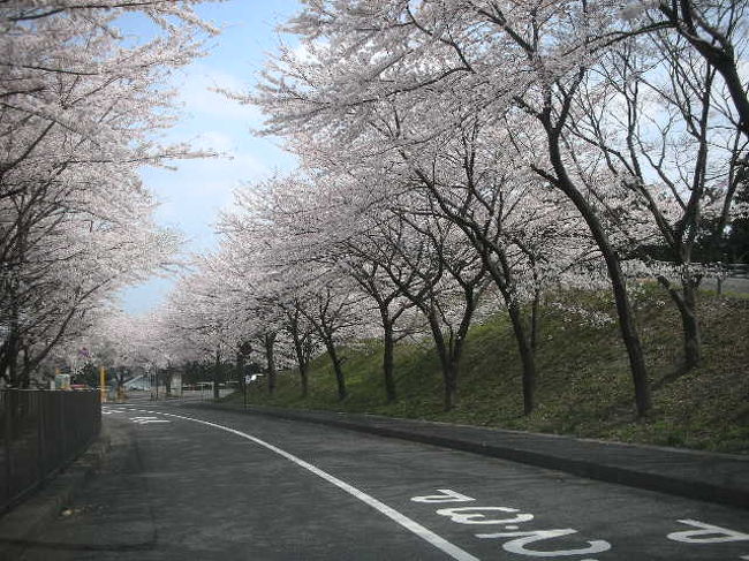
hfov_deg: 52.6
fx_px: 757
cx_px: 374
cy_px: 280
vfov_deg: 40.7
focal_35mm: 35
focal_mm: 5.8
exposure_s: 1/125
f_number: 7.9
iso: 84
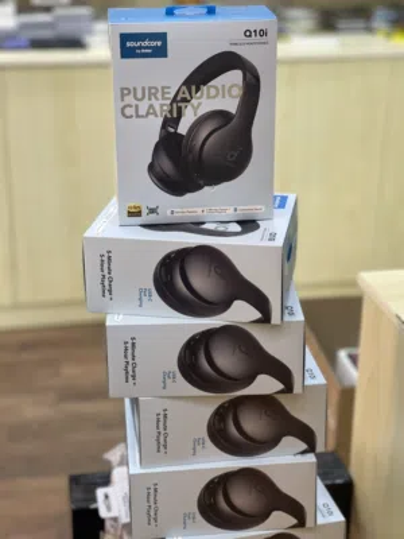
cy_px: 270
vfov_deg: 30.3
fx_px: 996
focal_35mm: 64
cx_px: 202
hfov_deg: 22.9
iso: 160
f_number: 2.2
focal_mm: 7.5
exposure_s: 1/33
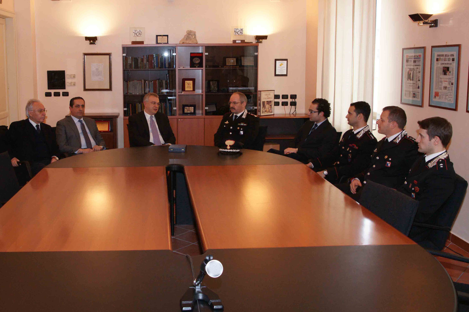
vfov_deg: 53.1
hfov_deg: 73.7
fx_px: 313
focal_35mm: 24
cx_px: 234
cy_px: 156
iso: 800
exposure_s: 1/80
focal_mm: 24
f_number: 5.6
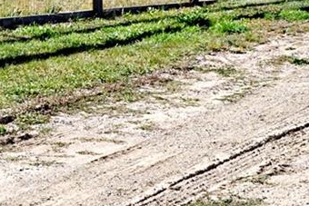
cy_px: -123
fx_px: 1090
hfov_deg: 15.3
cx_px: -105
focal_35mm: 127
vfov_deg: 10.4
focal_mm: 18
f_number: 8
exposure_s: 1/200
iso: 100
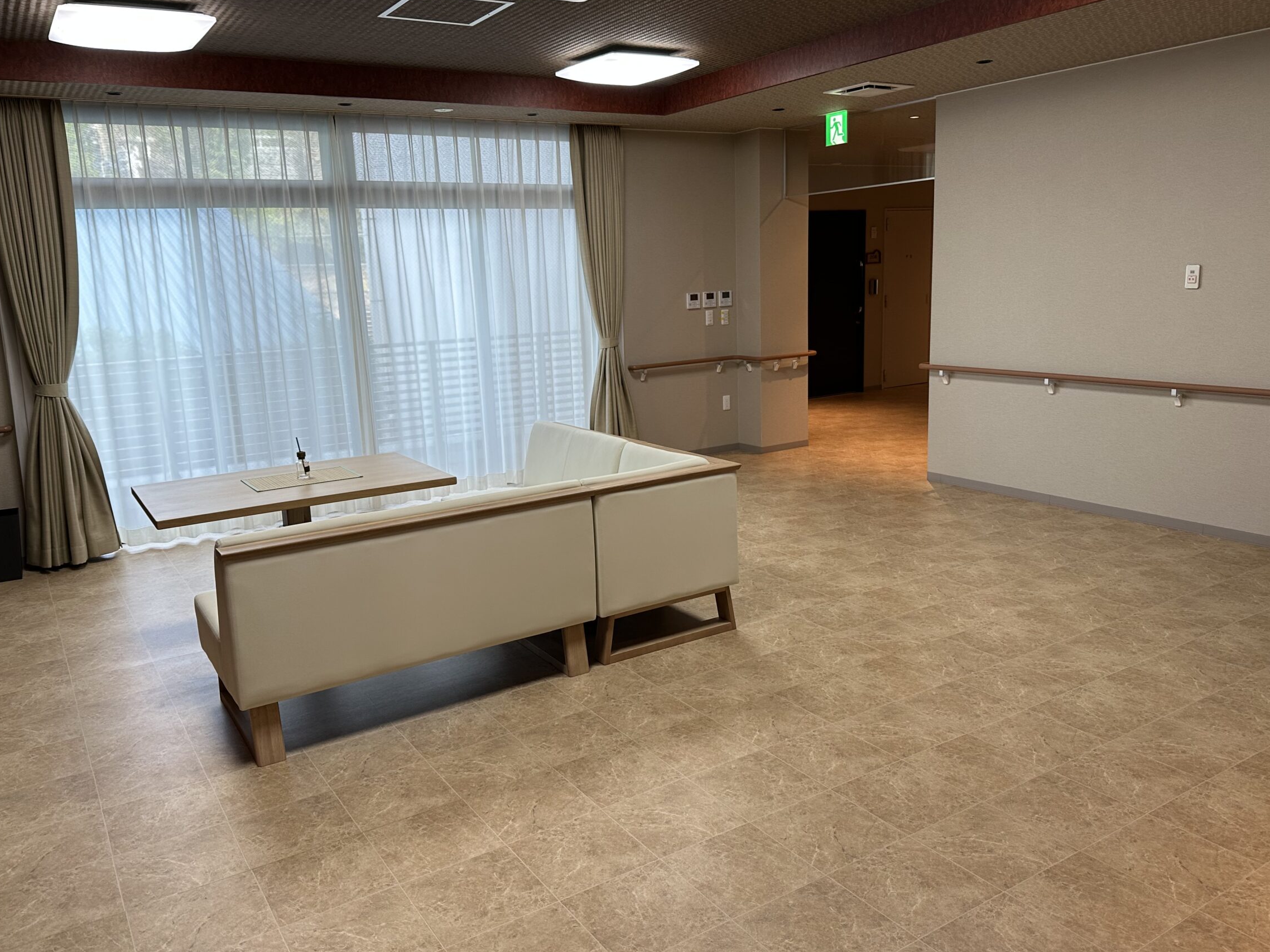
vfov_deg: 51.3
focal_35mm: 27
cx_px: 619
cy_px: 449
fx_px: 991
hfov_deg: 65.3
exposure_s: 1/100
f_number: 1.78
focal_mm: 6.86
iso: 80
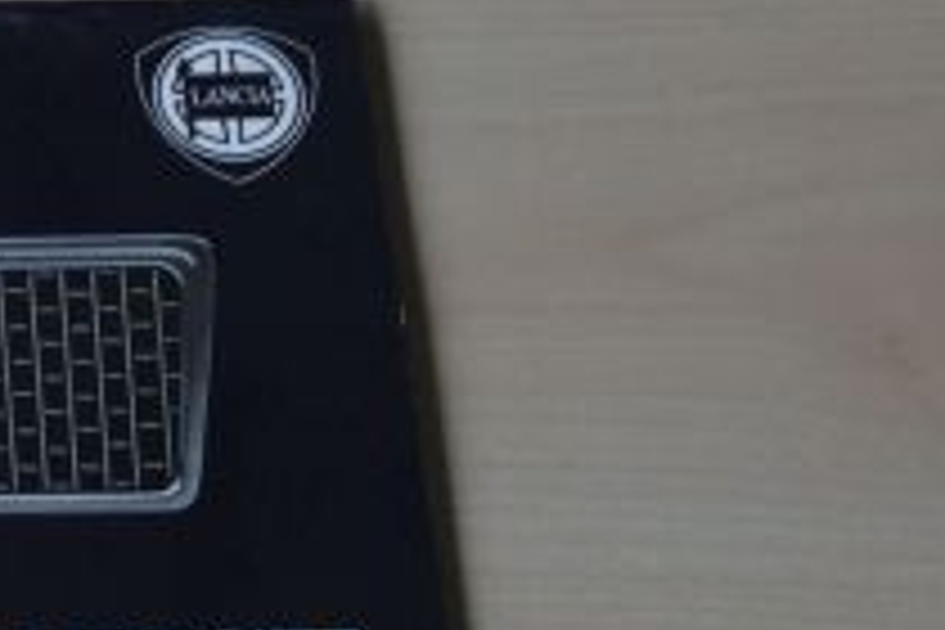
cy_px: 394
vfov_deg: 10.5
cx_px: -459
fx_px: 3412
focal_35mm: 130
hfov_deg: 14.7
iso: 800
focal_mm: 25.4
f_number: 8
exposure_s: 1/40
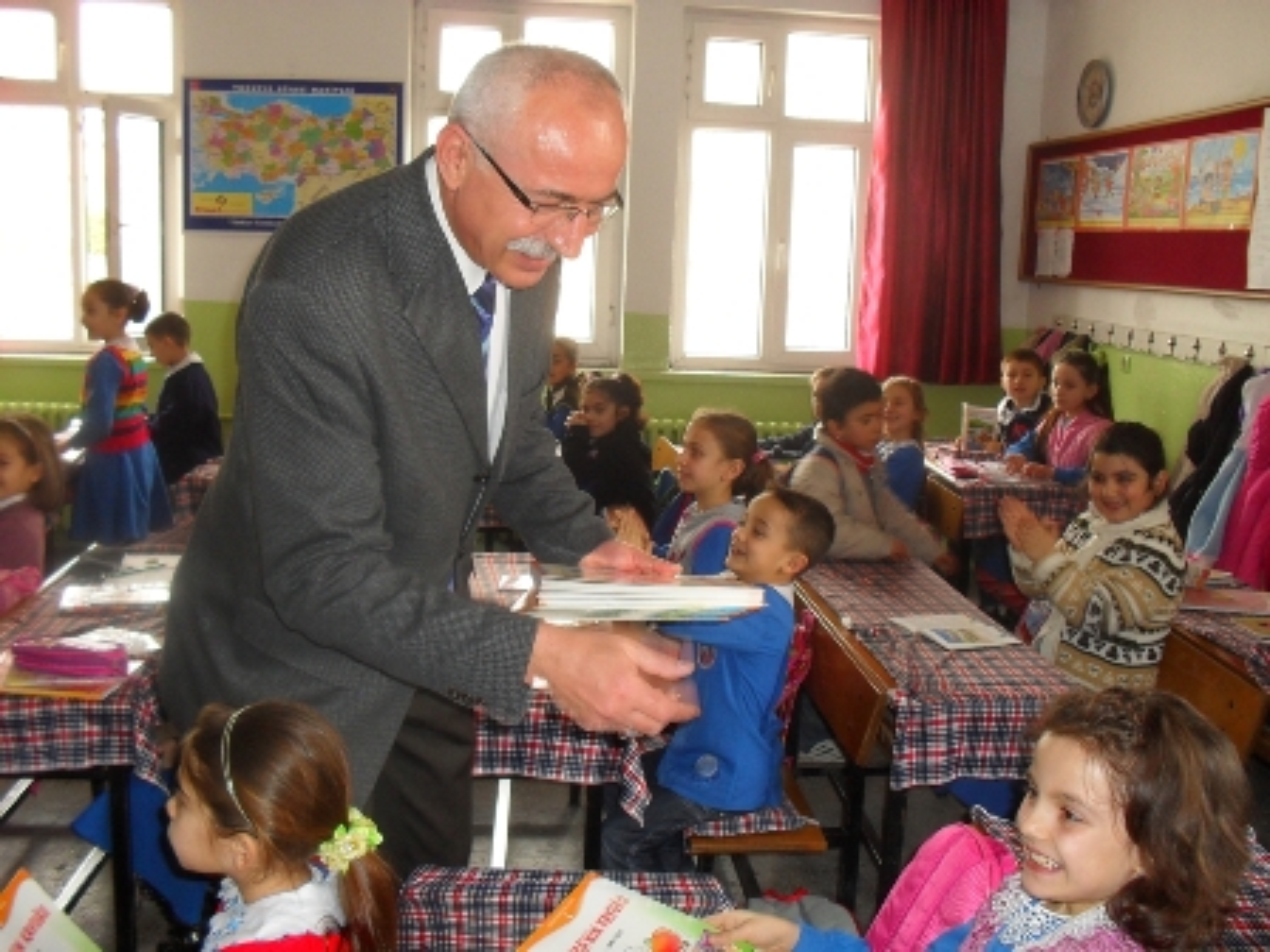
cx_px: 635
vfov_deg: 40.7
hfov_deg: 52.6
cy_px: 476
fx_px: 1284
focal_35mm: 35
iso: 160
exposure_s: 1/45
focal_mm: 6.3
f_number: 3.2
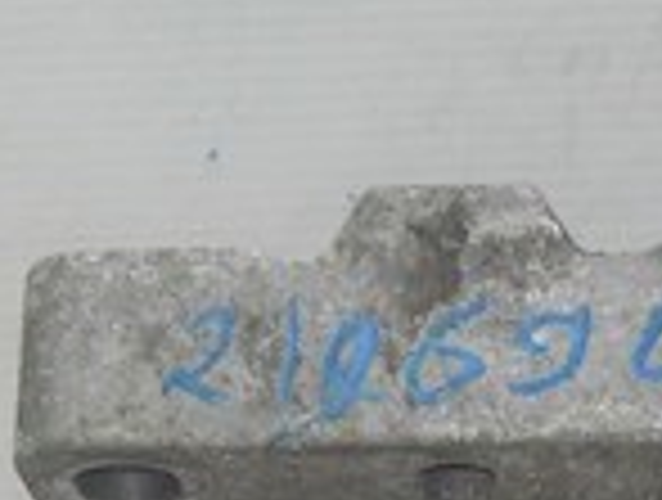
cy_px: 761
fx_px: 3412
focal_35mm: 178
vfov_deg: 8.2
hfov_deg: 11.0
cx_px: 667
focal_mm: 6.72
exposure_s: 1/40
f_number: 3.1
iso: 80
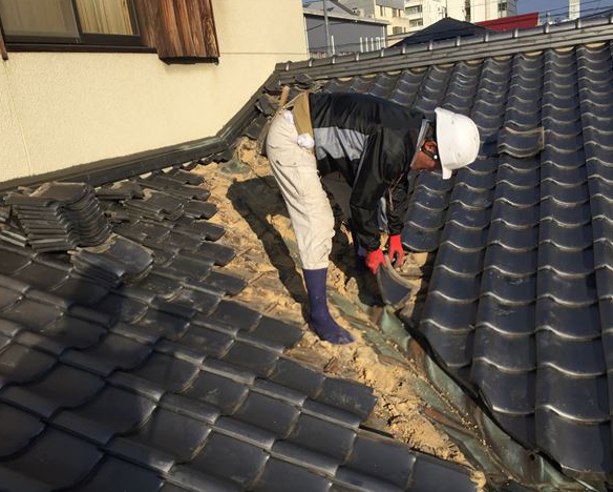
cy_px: 245
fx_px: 563
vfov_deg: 47.2
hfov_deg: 57.1
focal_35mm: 31
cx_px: 324
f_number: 2.2
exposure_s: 1/2083
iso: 32
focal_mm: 4.15
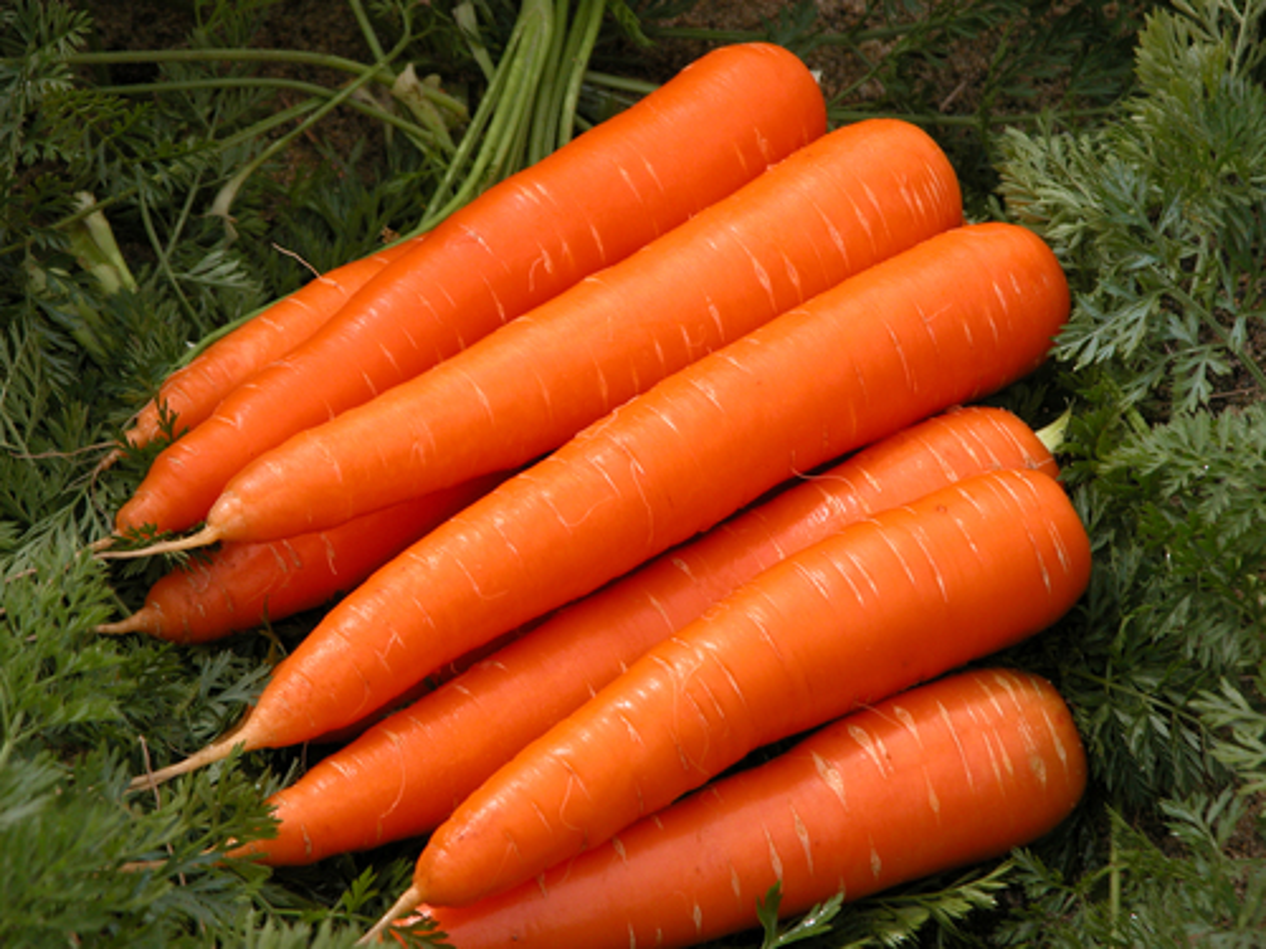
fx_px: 9728
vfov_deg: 5.6
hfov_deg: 7.4
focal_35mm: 266
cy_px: 474
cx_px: 633
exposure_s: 1/357
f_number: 5.3
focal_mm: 67.7
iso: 100
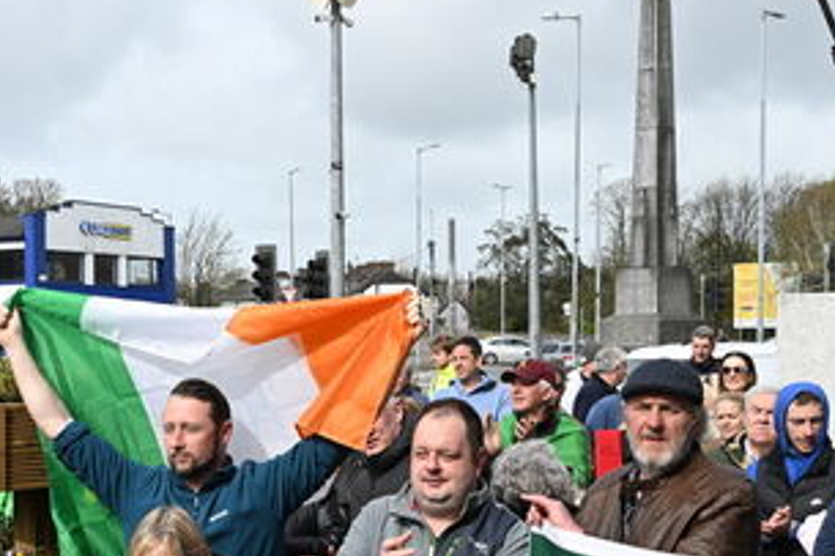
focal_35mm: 63
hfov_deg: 31.8
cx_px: 342
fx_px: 1460
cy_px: 429
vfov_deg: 21.3
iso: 100
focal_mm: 24
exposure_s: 1/160
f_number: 9
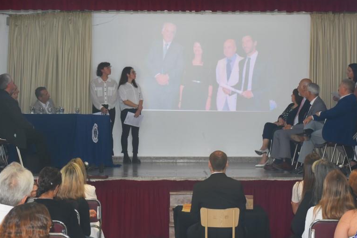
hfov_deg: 28.6
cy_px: 147
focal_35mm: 71
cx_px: 201
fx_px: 701
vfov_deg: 19.2
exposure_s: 1/80
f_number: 5
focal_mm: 35
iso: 800
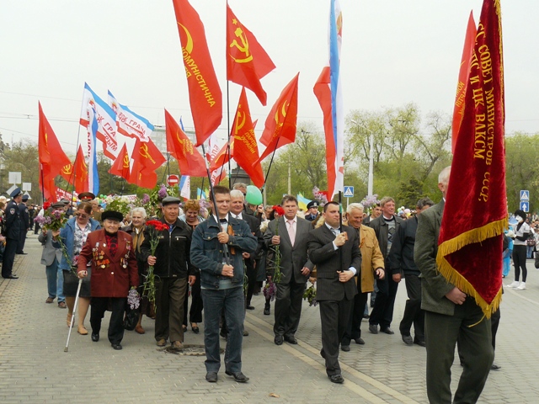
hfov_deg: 40.4
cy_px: 202
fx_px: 732
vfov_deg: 30.9
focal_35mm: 47
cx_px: 270
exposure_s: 1/320
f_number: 5.6
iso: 100
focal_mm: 6.4
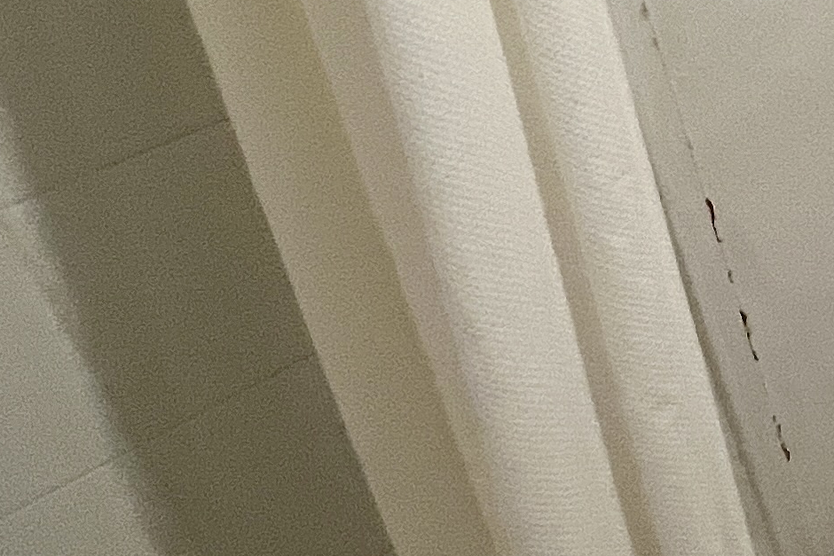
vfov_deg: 23.1
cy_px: 136
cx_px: 1287
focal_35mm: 58
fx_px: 1344
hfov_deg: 25.1
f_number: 1.8
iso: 125
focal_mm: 1.57
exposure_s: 1/60
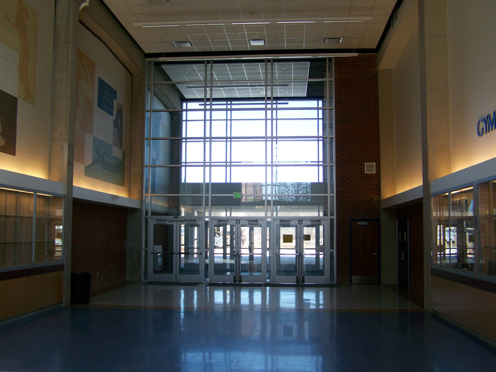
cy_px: 186
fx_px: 544
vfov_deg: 37.7
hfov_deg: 49.0
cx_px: 248
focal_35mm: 38
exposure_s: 1/80
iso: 64
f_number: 2.8
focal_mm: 6.3
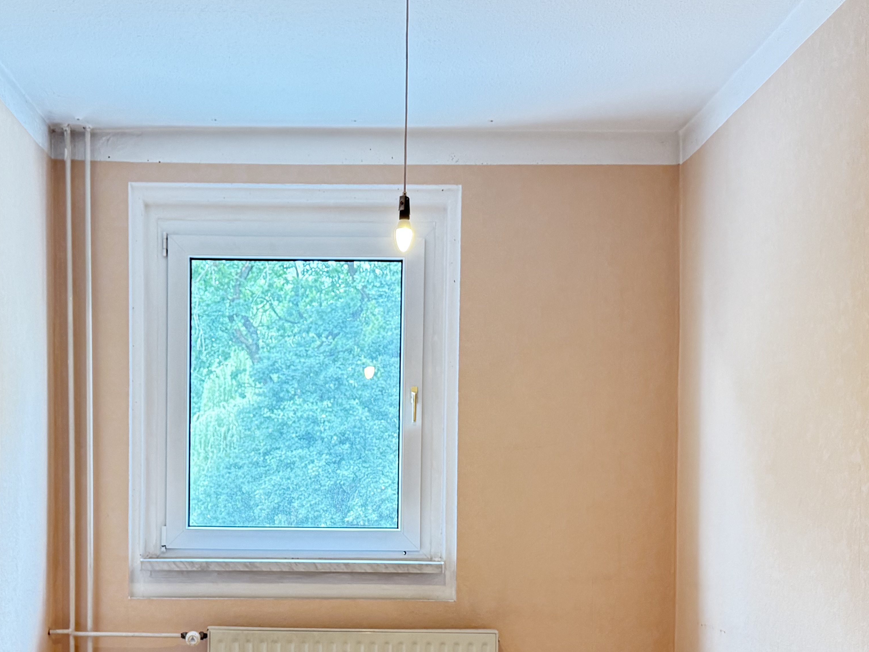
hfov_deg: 41.8
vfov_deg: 31.4
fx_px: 1130
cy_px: 515
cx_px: 325
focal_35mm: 45
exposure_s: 1/100
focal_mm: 6.76
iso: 400
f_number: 1.78
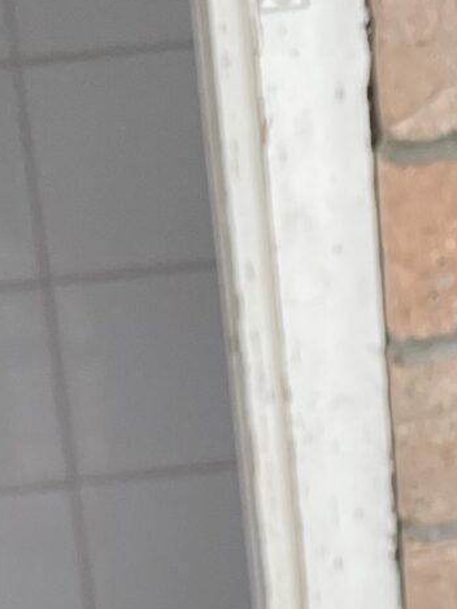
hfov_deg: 10.4
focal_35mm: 142
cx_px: 396
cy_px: 1539
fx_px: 2498
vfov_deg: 11.2
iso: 125
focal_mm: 5.1
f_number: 1.6
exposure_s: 1/97
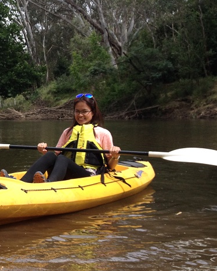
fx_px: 586
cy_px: 138
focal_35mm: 73
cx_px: -39
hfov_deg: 19.8
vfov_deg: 26.1
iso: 50
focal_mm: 4.28
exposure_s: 1/1004
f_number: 2.4
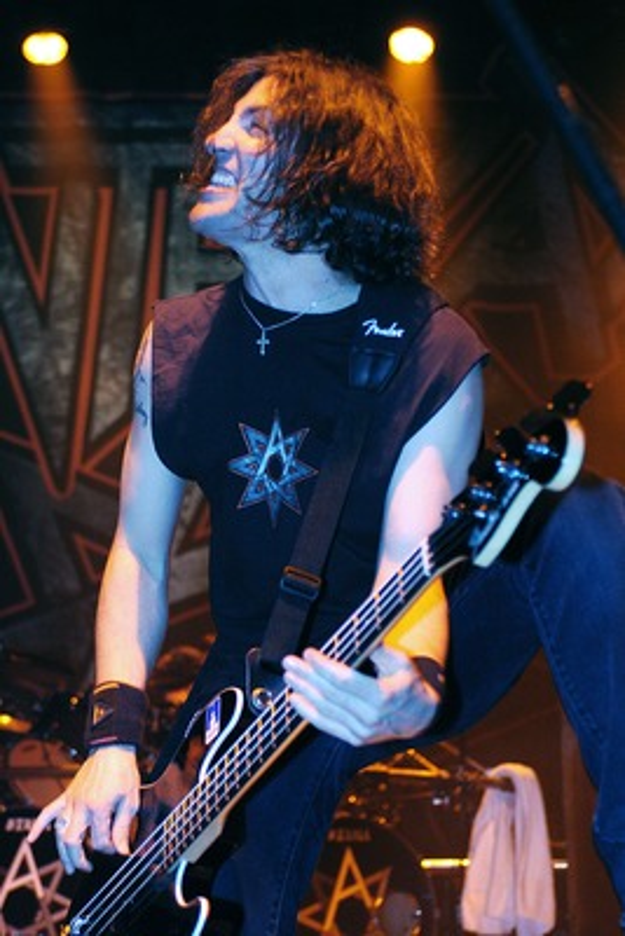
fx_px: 1639
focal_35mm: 63
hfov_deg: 21.6
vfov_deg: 31.9
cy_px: 468
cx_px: 312
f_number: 2.8
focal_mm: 42
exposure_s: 1/60
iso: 800
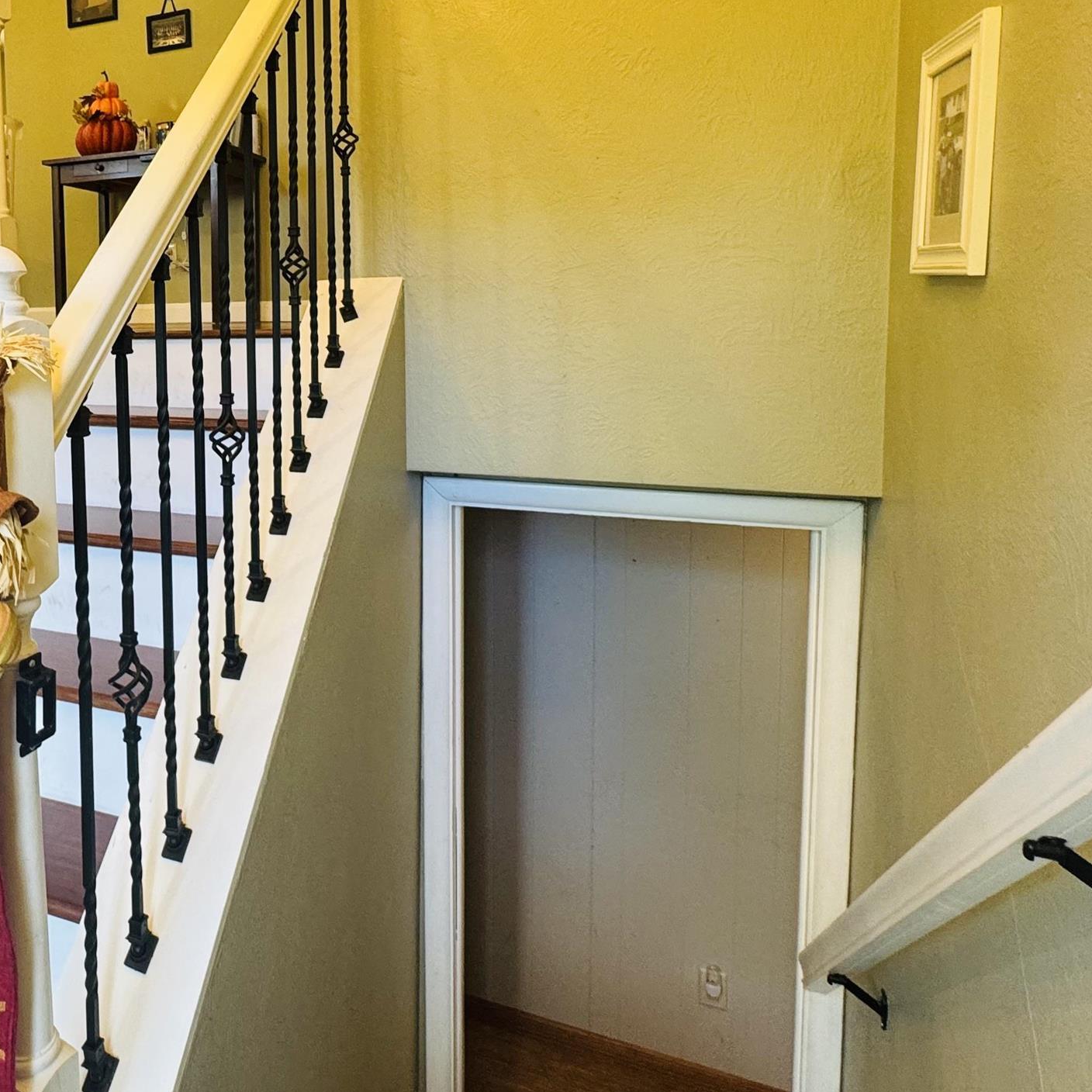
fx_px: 964
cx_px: 186
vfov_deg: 58.0
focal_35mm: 27
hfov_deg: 54.2
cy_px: 383
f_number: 2.2
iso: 160
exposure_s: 1/60
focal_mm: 2.22
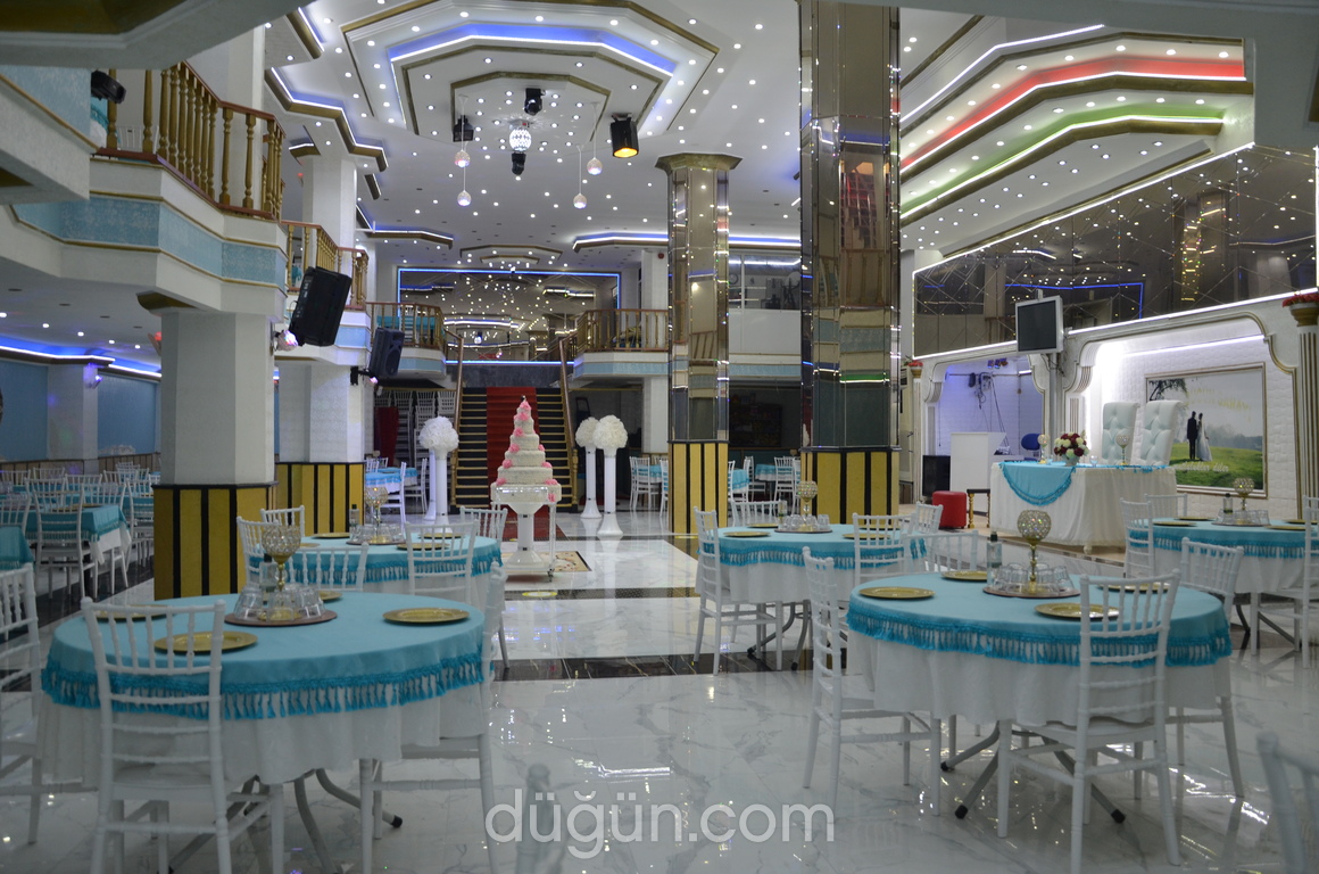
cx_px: 660
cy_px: 437
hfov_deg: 67.5
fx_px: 987
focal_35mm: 27
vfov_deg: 47.7
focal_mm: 18
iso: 400
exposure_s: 1/60
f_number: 4
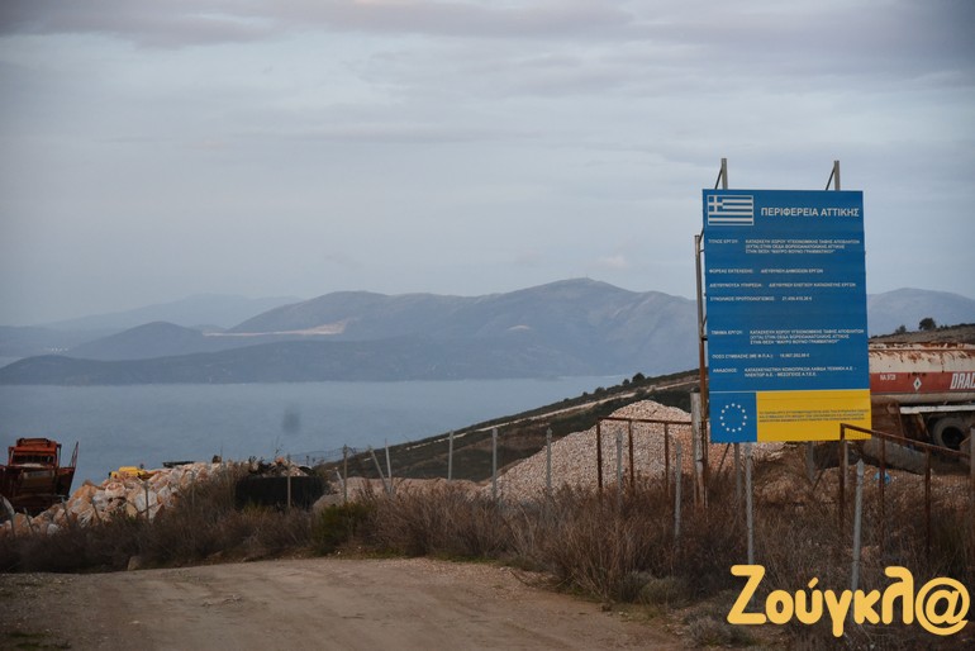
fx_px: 2032
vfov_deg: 18.2
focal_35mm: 75
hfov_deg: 27.0
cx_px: 488
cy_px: 326
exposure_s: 1/400
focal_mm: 75
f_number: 4
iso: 5600
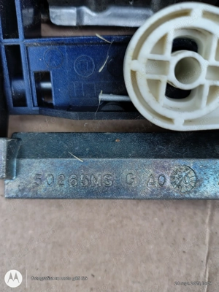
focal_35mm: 25
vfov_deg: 69.4
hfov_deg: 54.9
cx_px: 110
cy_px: 146
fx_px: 211
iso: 289
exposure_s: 1/100
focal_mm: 4.71
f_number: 1.7
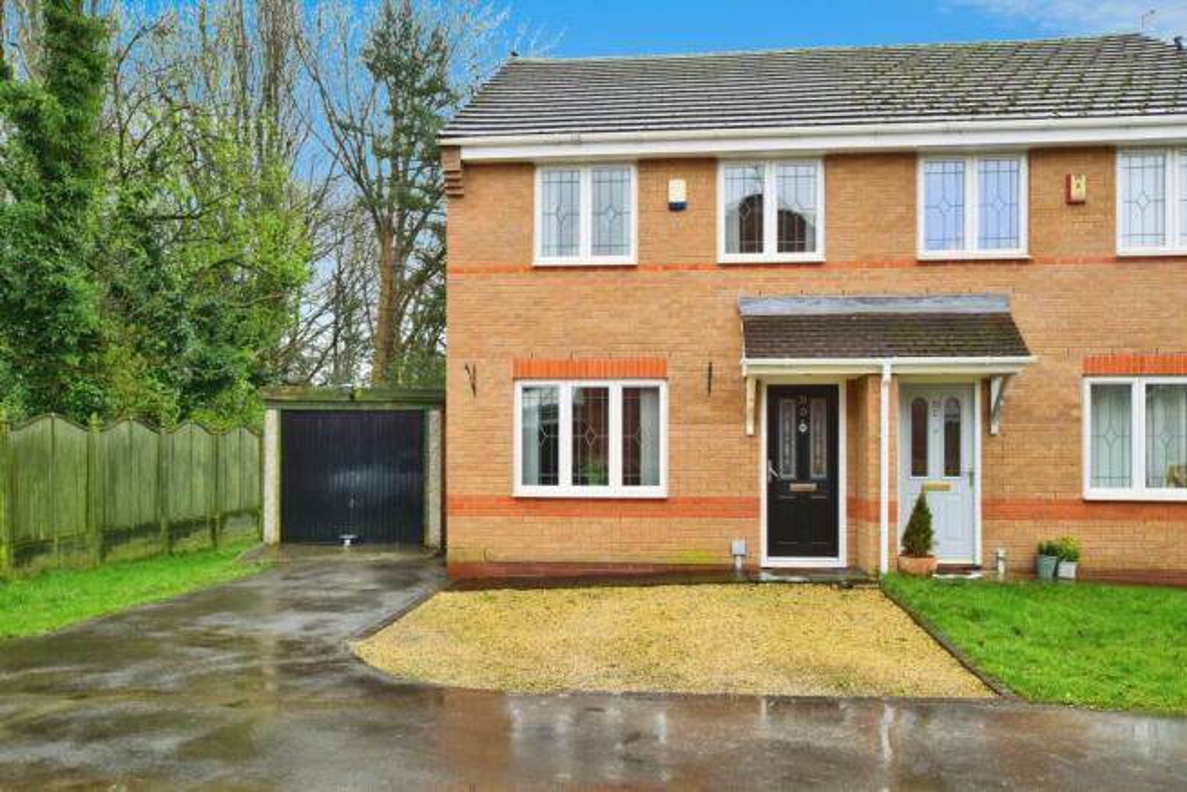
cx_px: 594
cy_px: 396
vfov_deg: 45.7
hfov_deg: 64.5
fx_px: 940
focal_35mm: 28
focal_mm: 19
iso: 400
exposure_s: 1/100
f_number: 9
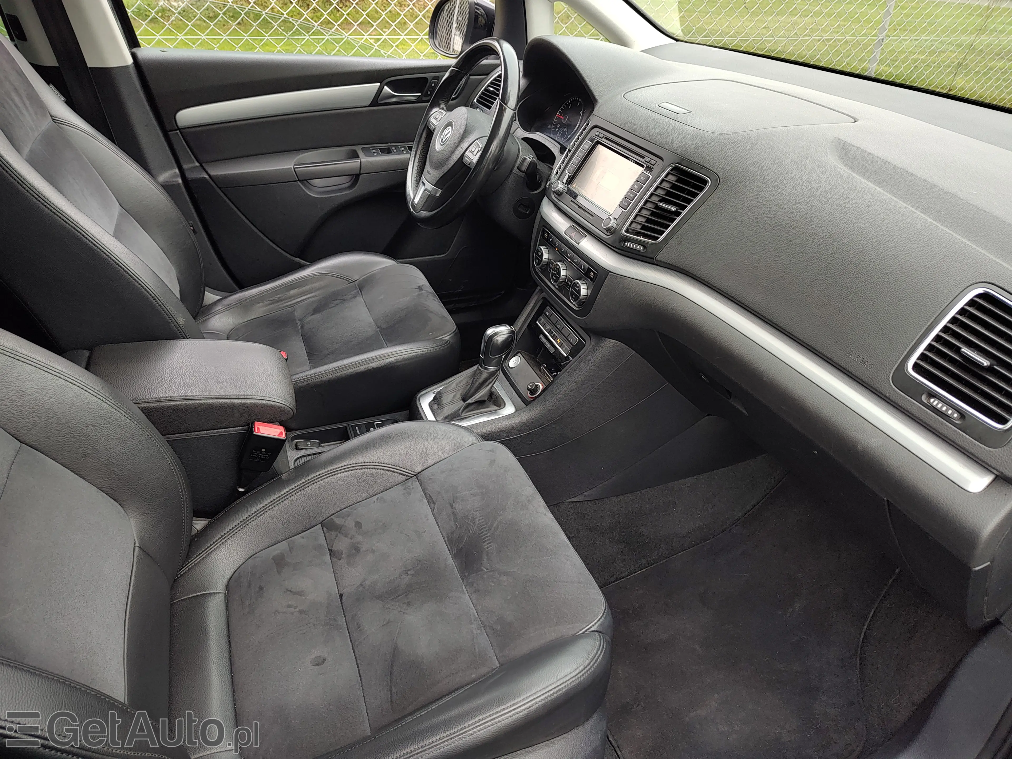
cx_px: 506
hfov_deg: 73.9
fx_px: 672
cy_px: 380
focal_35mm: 23
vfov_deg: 58.9
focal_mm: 5.56
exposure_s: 1/100
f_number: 1.8
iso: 187
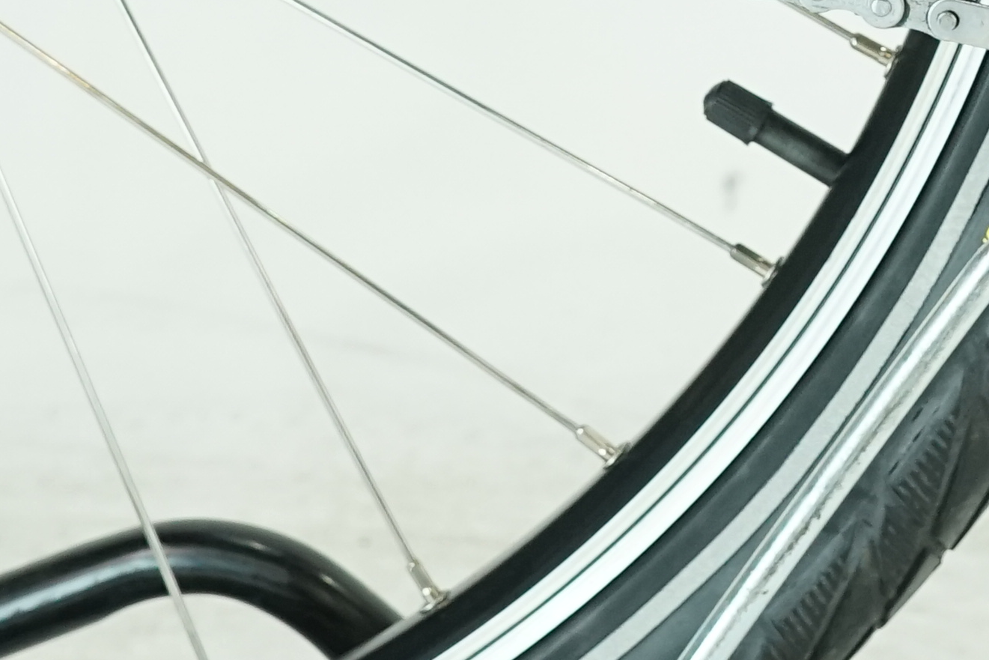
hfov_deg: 12.0
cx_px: 1160
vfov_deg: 8.0
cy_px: -337
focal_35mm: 168
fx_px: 4616
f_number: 5.6
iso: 1600
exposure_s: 1/200
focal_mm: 37
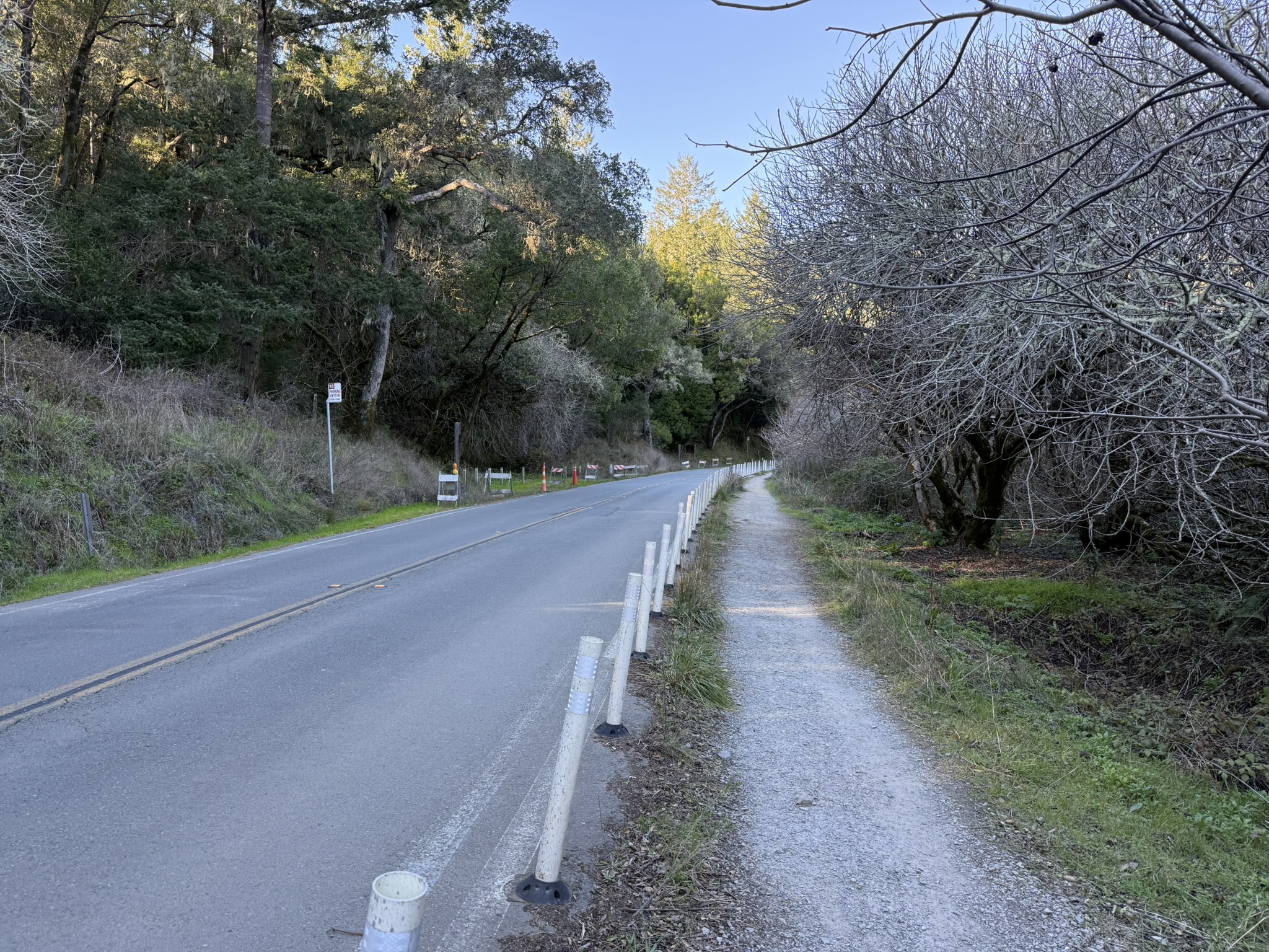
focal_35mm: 24
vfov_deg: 56.8
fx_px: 880
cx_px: 634
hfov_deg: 71.6
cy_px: 476
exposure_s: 1/228
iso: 125
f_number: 1.78
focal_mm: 6.76
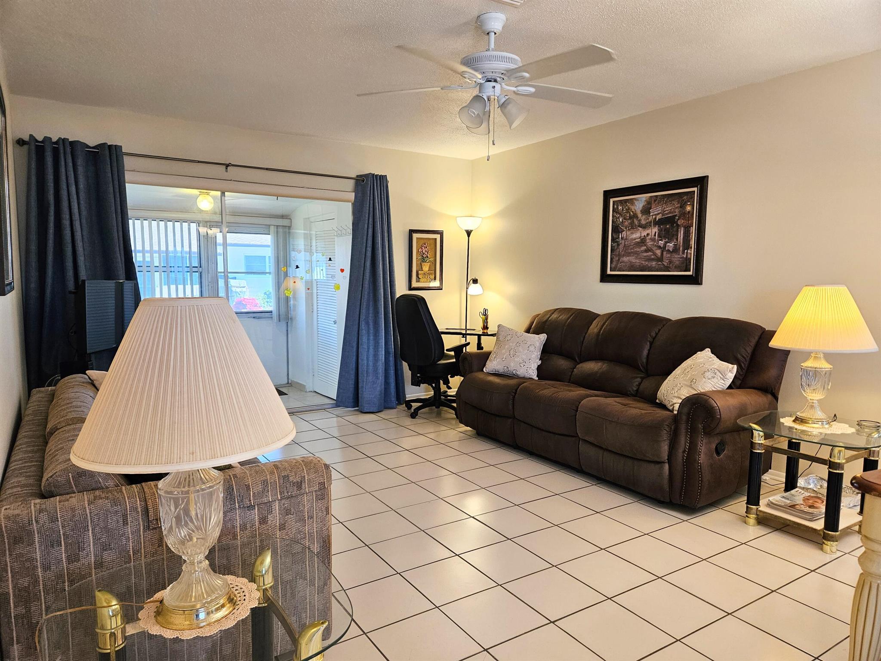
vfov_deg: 58.9
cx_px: 440
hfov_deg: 73.9
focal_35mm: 23
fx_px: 585
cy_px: 330
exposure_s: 1/120
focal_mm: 5.4
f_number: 1.8
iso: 160
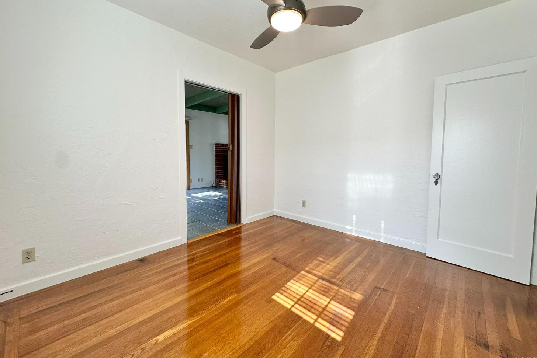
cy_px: 165
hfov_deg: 100.4
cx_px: 269
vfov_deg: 77.2
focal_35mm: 15
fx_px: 224
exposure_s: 1/120
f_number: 2.2
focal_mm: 2.22
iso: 100
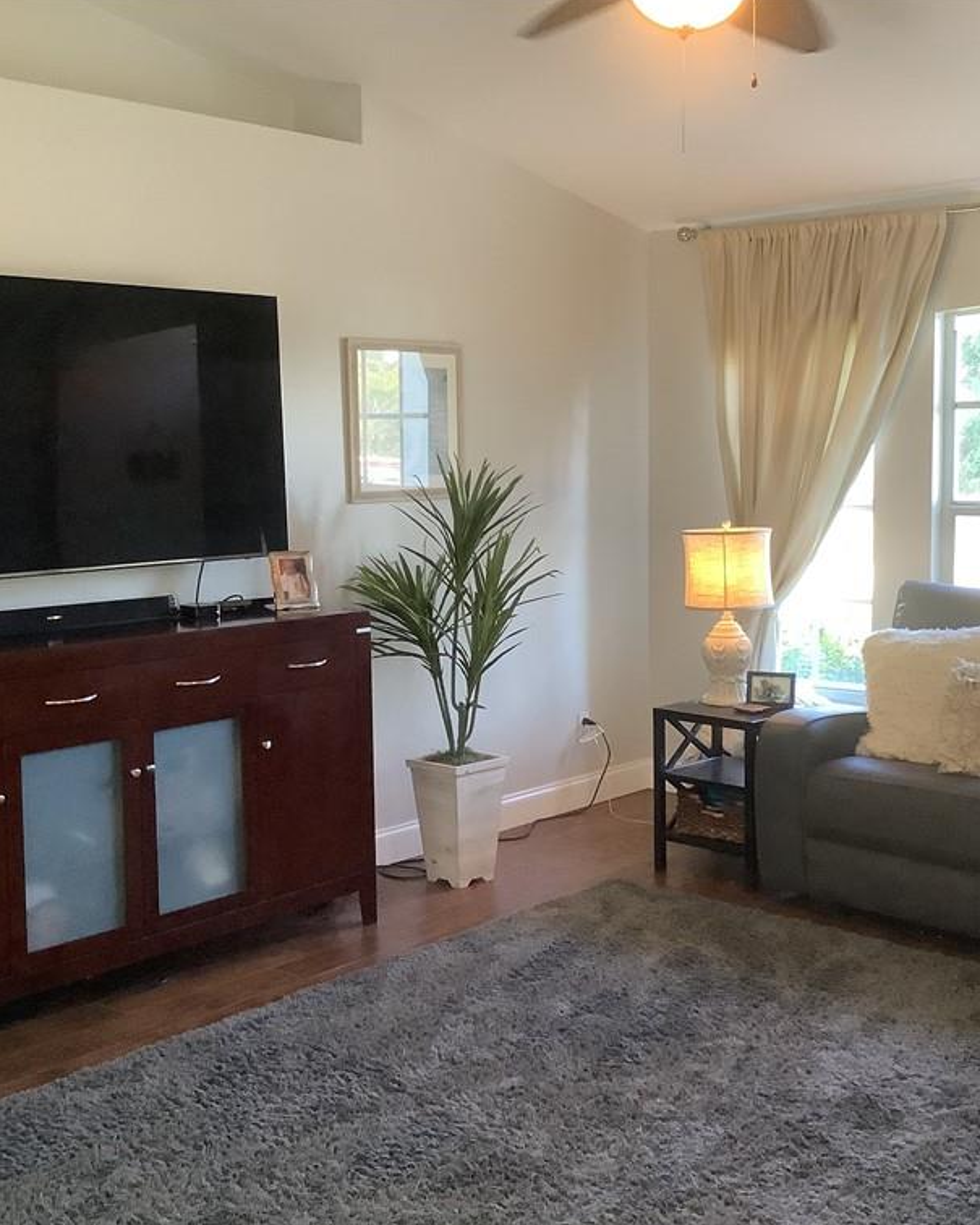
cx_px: 594
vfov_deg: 44.8
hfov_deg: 36.3
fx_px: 1486
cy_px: 617
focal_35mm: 41
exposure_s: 1/50
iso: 320
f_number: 2.4
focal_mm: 3.3
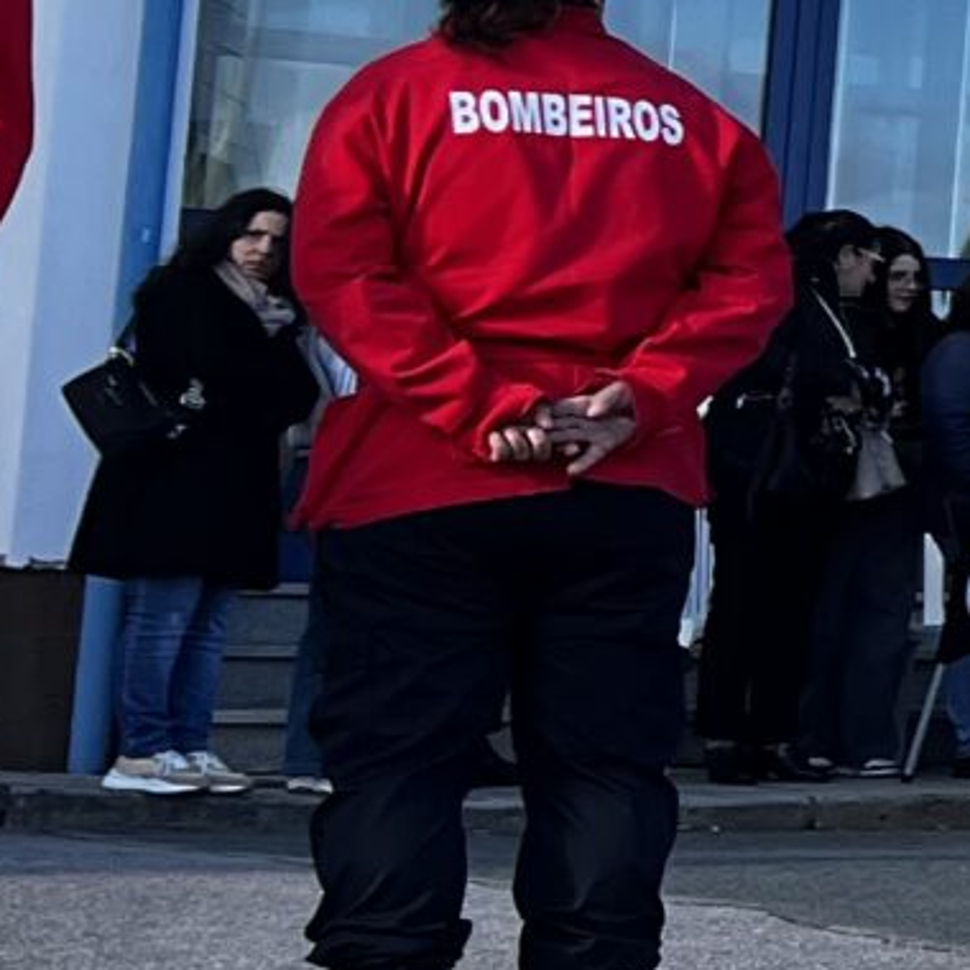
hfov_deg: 8.7
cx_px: 3209
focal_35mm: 155
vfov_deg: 11.2
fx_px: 4914
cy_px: 82
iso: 50
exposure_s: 1/1449
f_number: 1.5
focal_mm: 5.7
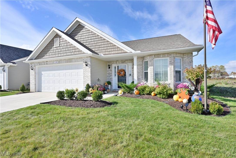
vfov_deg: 65.9
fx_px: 121
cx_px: 118
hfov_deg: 88.4
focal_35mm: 18
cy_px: 79
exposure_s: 1/400
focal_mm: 18.5
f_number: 9
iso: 400
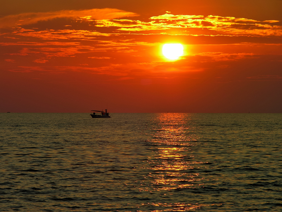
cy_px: 106
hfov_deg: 7.1
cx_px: 141
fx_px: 2281
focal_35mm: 280
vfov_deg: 5.3
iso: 50
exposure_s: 1/128
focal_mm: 71.2
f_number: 7.4
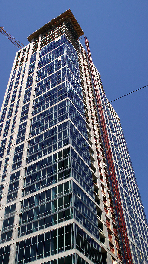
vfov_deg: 51.6
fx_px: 272
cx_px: 58
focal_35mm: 39
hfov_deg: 30.3
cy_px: 134
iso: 64
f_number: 6.7
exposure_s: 1/350
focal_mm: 7.18
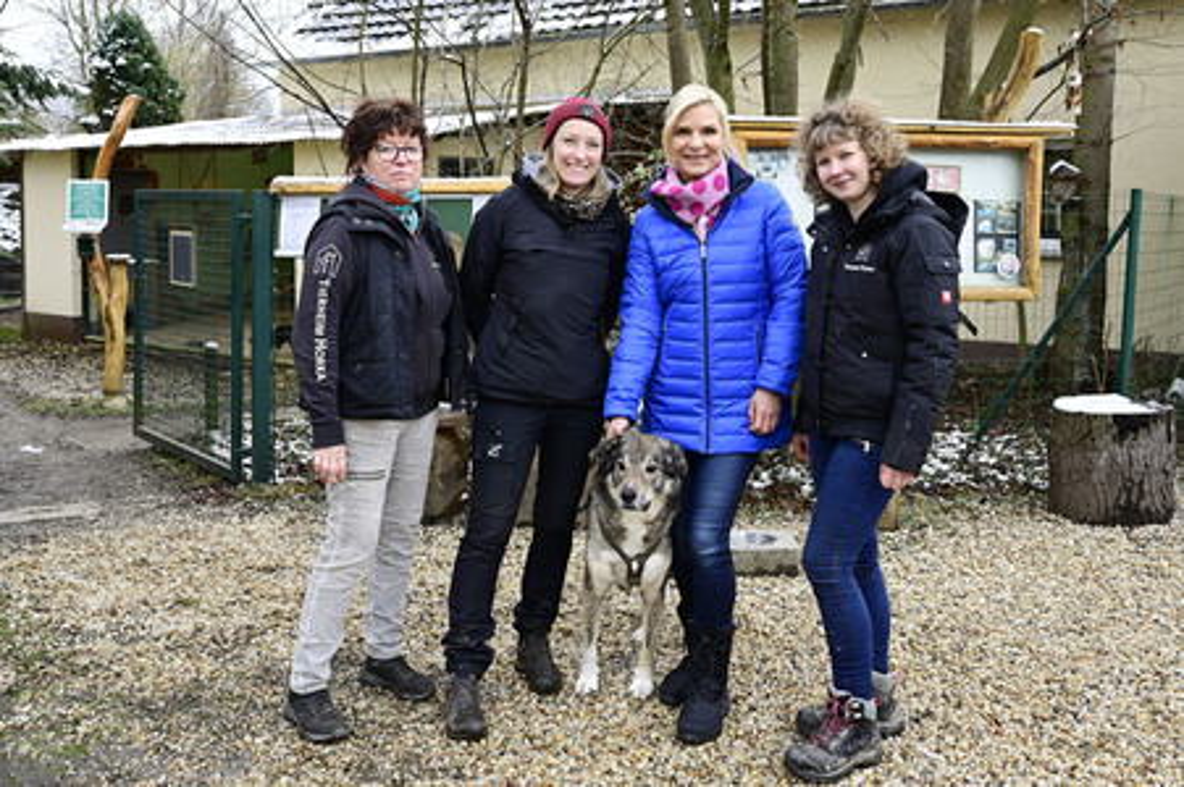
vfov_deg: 48.7
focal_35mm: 26
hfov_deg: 68.4
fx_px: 871
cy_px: 394
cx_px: 592
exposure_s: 1/250
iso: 360
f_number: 5
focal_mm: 26.5
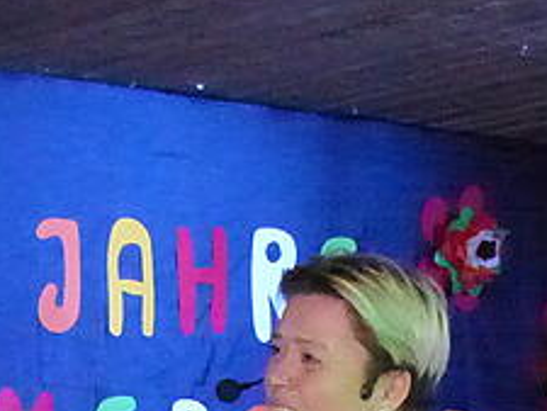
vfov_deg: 7.8
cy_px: 552
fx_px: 2972
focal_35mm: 188
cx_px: -10
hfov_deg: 10.4
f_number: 3.5
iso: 3200
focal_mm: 7.8
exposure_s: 1/100
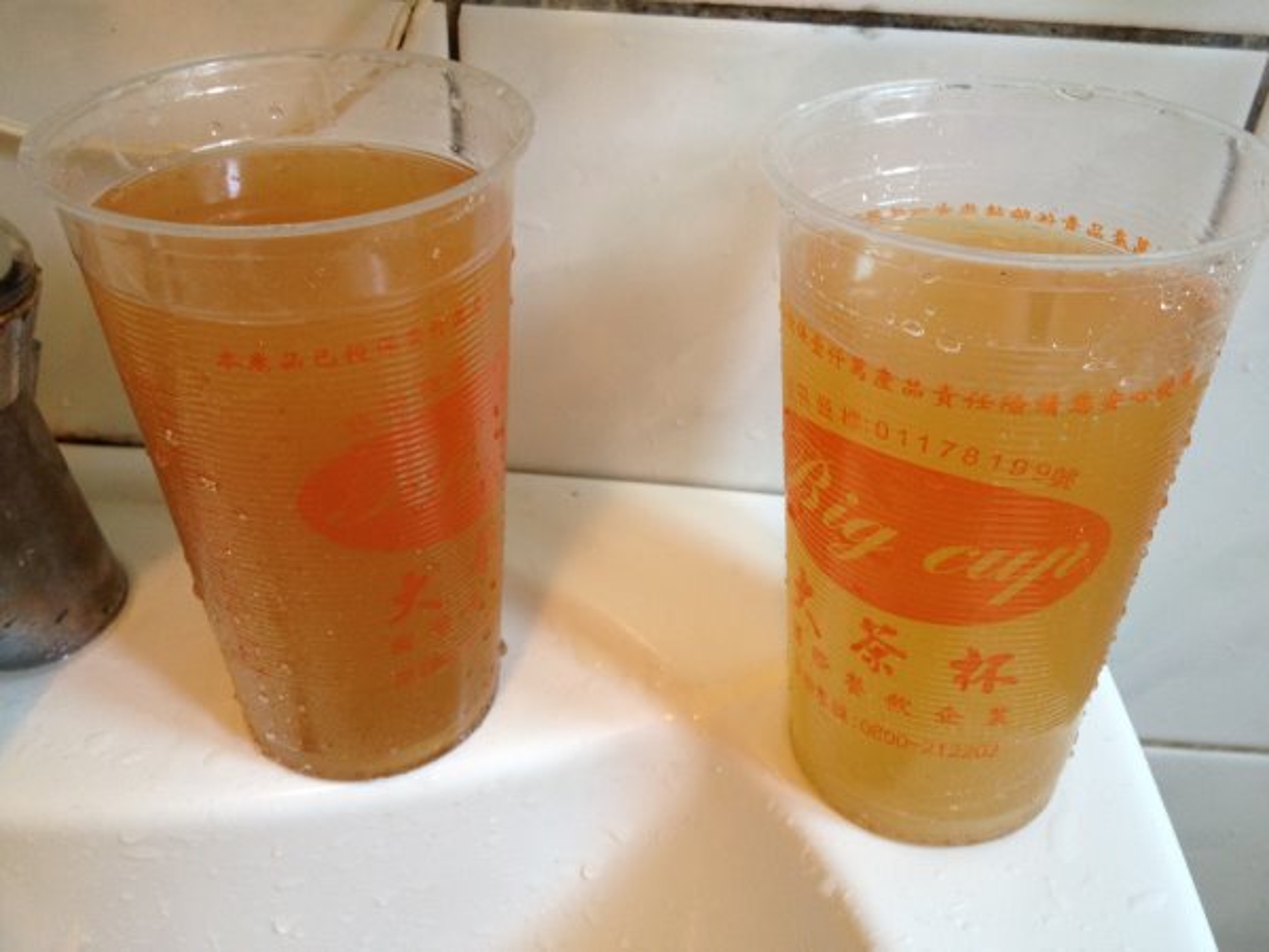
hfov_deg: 52.6
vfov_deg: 40.7
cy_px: 476
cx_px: 634
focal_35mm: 35
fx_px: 1283
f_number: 2.4
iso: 125
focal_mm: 4.28
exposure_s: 1/20
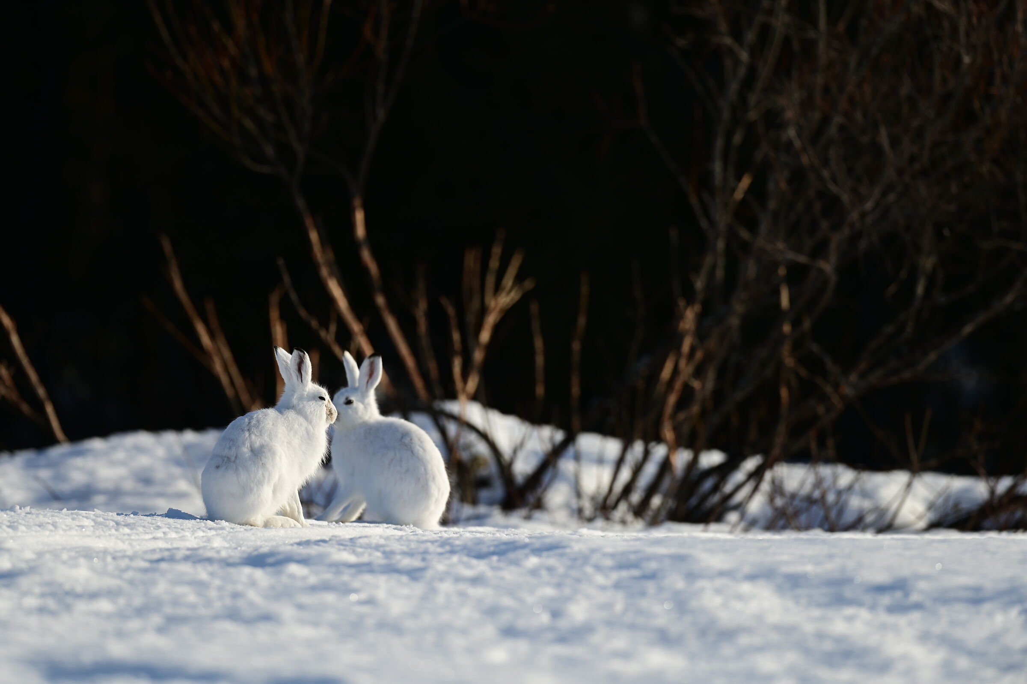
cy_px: 342
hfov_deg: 4.1
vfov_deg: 2.7
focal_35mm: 500
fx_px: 14255
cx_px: 514
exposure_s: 1/2000
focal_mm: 500
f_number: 5
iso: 220
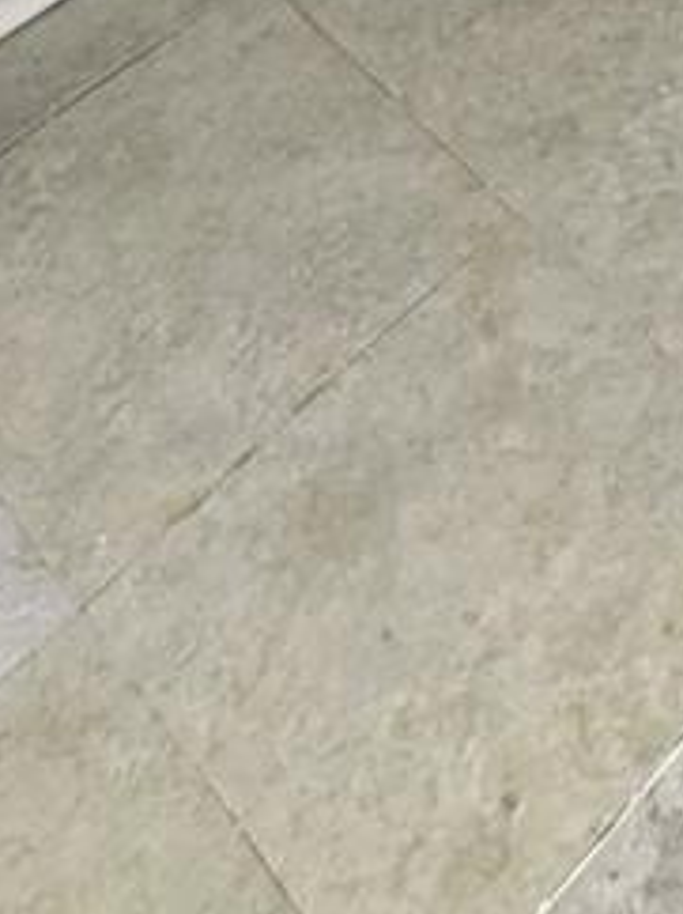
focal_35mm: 89
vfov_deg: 12.6
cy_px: -1620
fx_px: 2346
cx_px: 953
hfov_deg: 15.5
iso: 52
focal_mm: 1.83
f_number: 2.2
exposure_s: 1/60
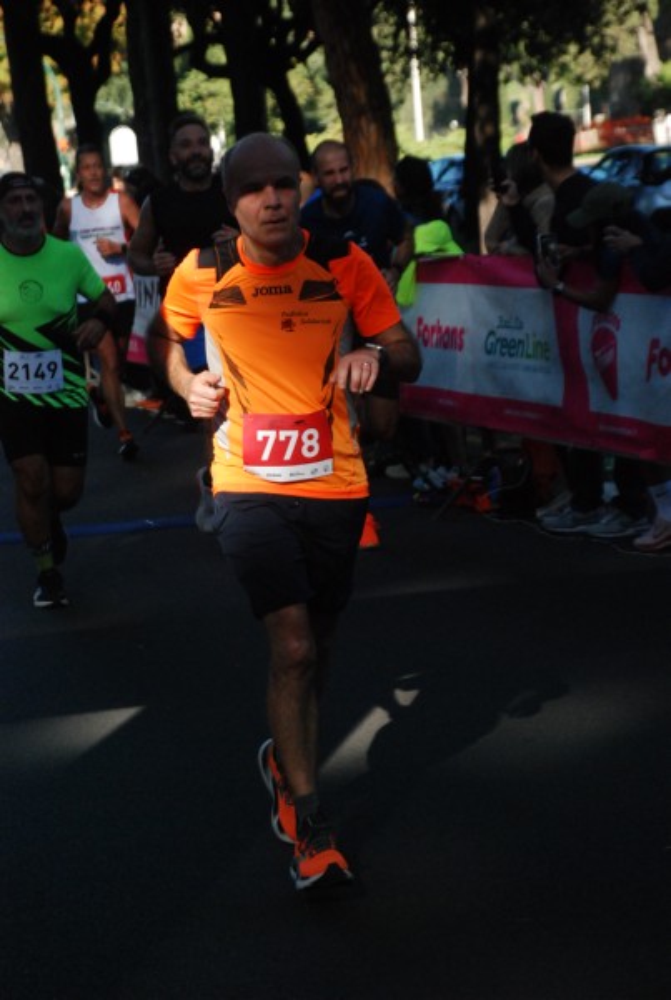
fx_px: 3129
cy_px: 500
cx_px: 336
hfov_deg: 12.2
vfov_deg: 18.1
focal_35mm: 112
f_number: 5.6
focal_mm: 75
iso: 1000
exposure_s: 1/1000
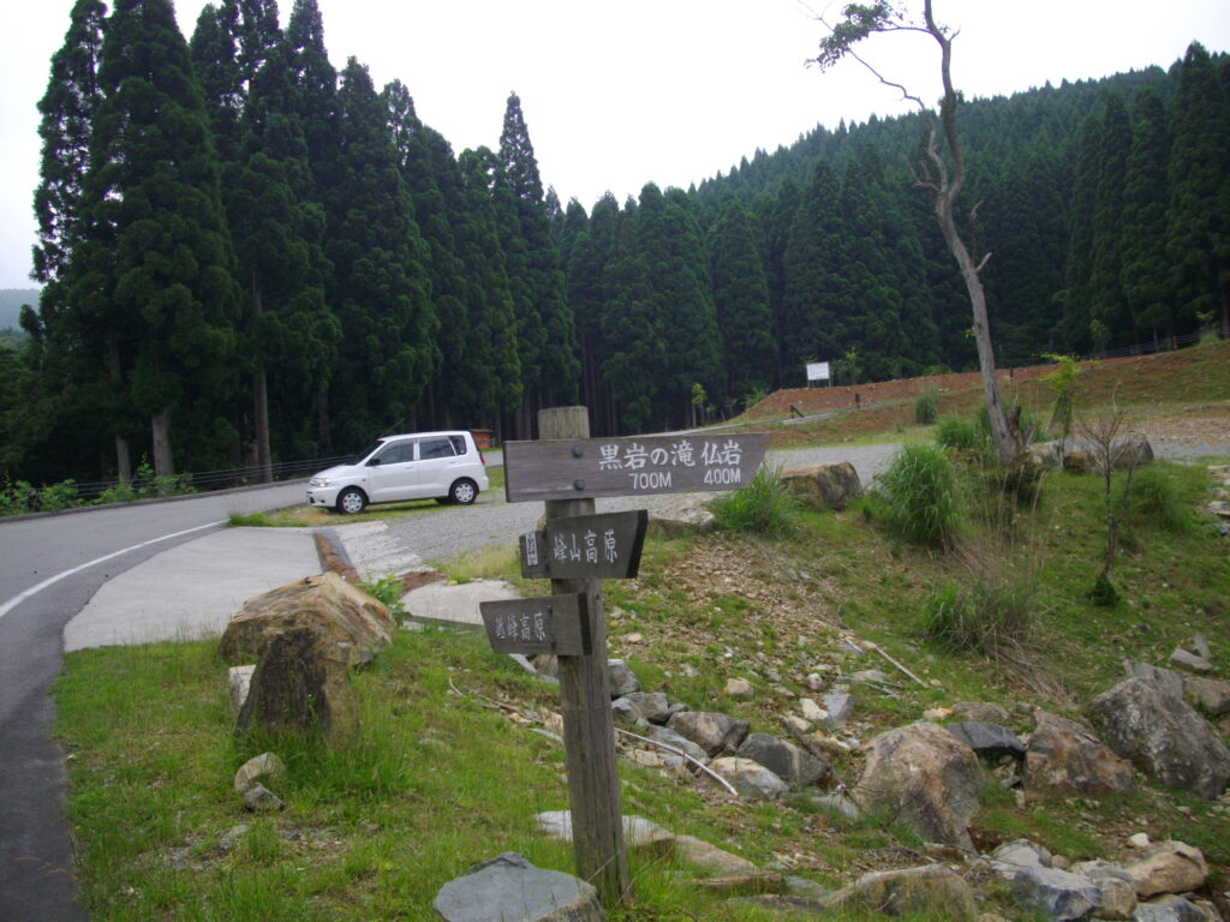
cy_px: 461
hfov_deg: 50.1
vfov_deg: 38.7
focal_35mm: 37
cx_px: 615
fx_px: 1315
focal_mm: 6.2
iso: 100
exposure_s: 1/320
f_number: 2.8
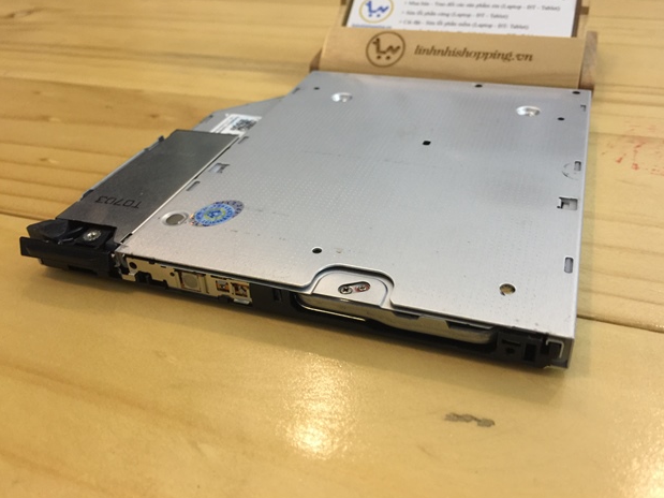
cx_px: 339
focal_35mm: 30
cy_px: 247
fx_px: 575
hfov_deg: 60.0
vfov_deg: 46.8
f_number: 2.2
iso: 100
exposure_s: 1/10
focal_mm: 4.15
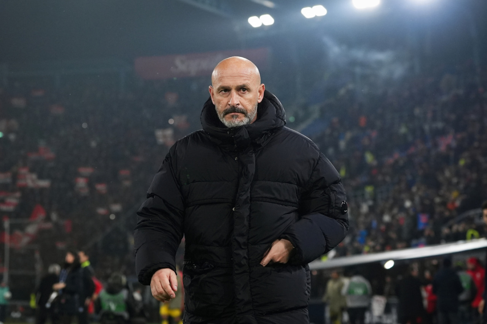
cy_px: 162
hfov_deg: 28.8
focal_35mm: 70
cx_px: 244
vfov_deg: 19.5
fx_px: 947
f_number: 3.5
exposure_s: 1/1600
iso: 2000
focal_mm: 70
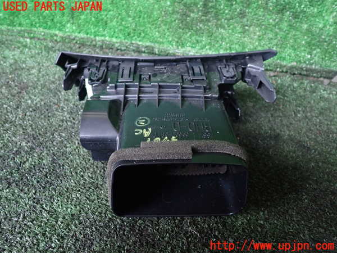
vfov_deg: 46.8
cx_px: 168
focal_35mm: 30
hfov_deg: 60.0
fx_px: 292
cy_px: 126
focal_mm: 5.4
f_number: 2.3
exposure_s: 1/15
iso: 800
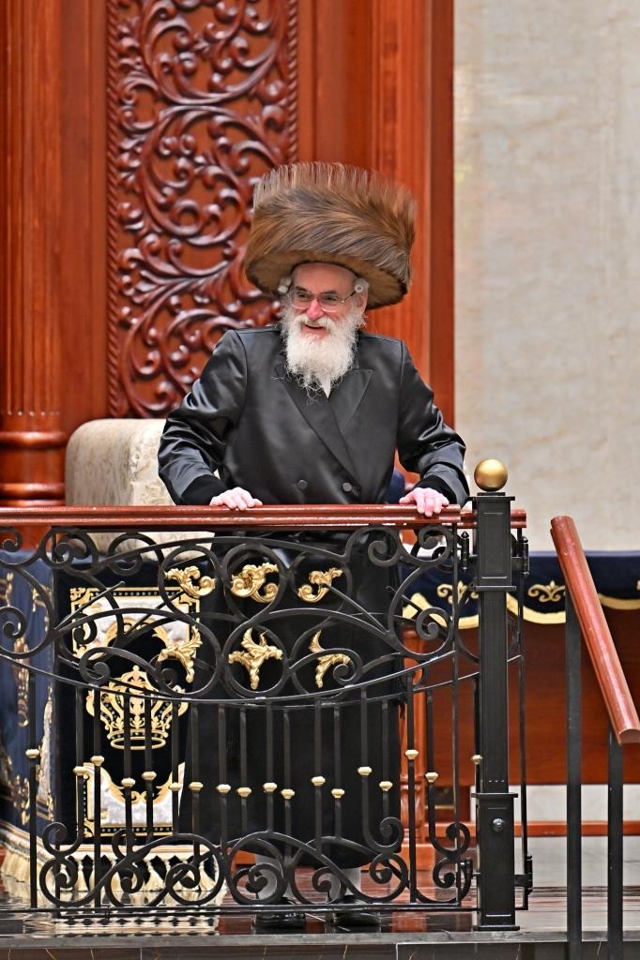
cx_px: 320
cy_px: 480
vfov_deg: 6.9
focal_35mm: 300
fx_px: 8005
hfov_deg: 4.6
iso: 500
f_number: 2.8
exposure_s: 1/400
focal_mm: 200
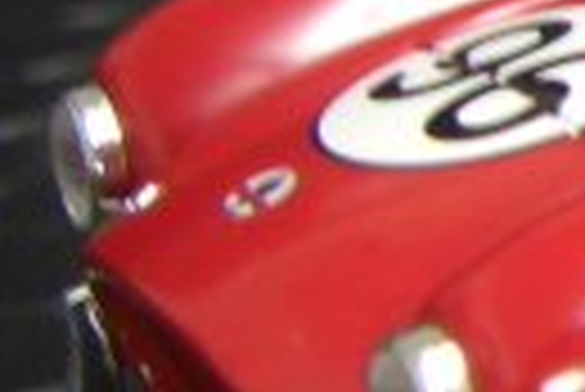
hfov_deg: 9.5
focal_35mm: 194
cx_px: 1364
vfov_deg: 7.1
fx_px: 3156
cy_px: 108
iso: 200
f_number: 3.4
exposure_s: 1/20
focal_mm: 6.3
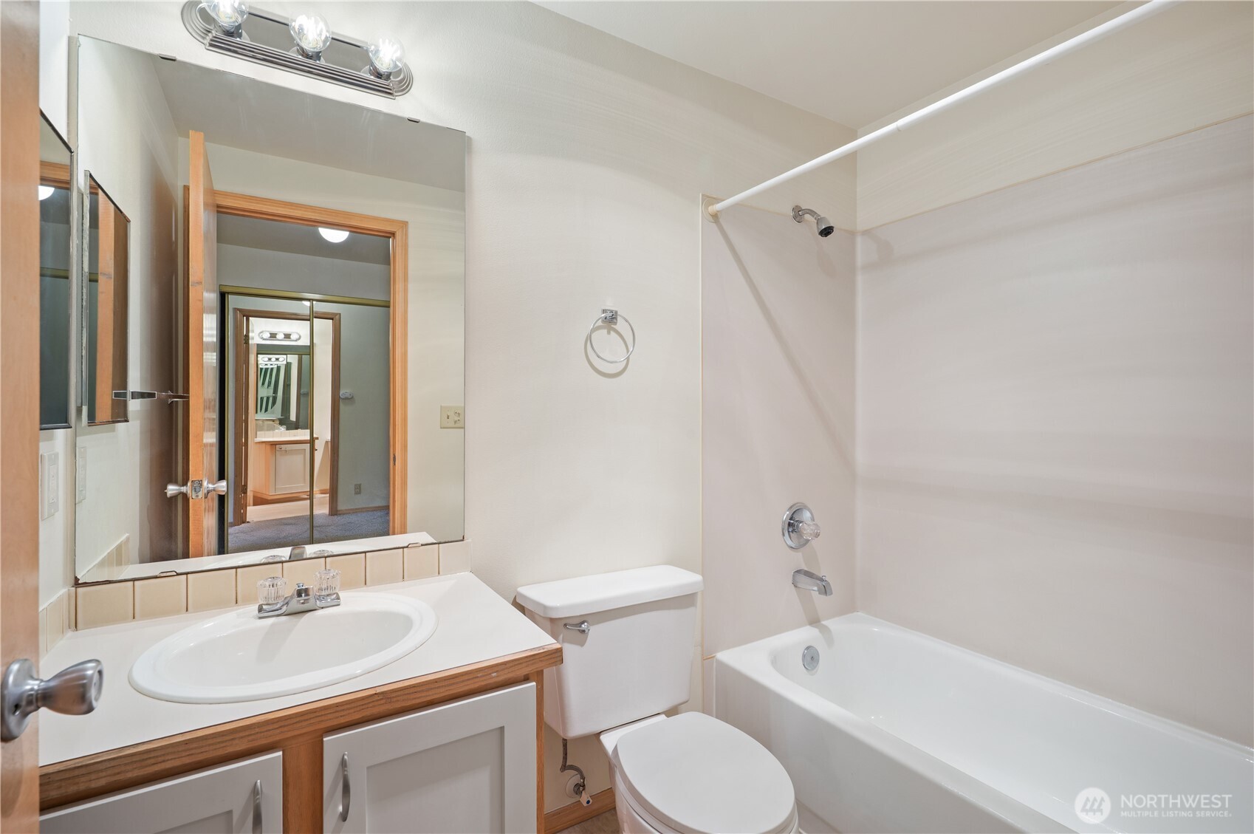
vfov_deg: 73.6
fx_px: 557
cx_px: 627
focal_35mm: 16
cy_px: 417
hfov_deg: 96.8
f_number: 10
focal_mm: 16
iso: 200
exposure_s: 1/1.25
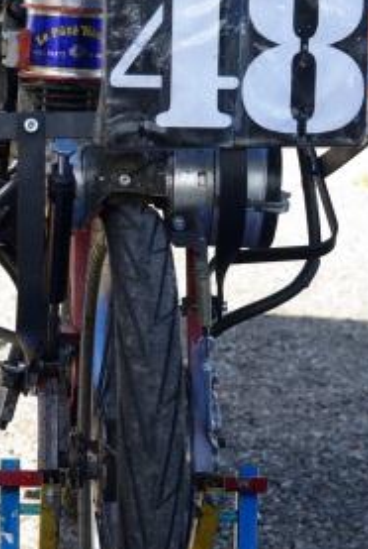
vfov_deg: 23.9
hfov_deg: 16.1
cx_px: 89
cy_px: 293
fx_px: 1294
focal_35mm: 85
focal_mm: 35
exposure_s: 1/200
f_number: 6.3
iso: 200
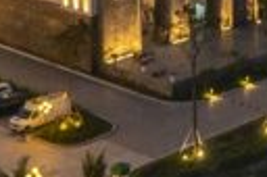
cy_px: -363
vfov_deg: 7.5
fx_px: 1185
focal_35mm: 160
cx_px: 428
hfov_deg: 12.1
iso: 1000
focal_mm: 20
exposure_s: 1/25
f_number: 3.2
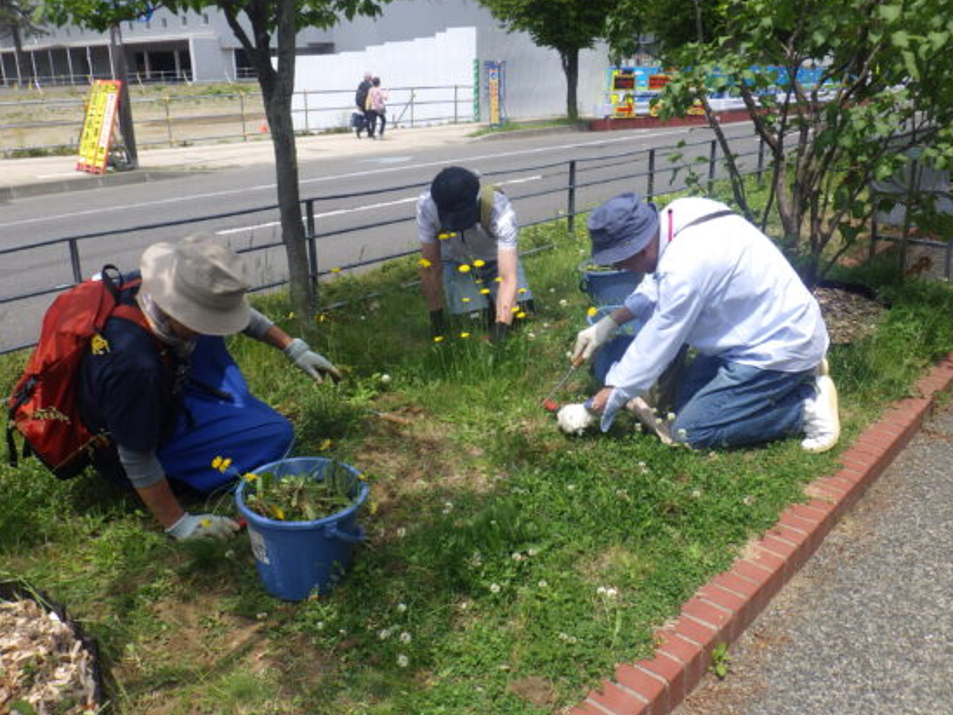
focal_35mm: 29
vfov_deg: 48.2
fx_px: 799
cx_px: 483
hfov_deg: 61.6
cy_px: 348
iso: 125
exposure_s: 1/640
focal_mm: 5
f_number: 4.2
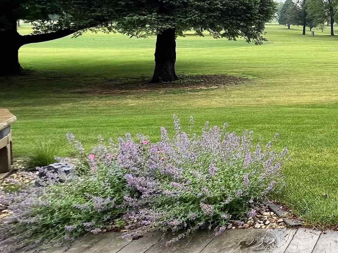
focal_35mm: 39
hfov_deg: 34.0
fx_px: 381
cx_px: 442
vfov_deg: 35.3
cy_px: 40
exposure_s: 1/365
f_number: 1.8
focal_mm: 1.57
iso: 32
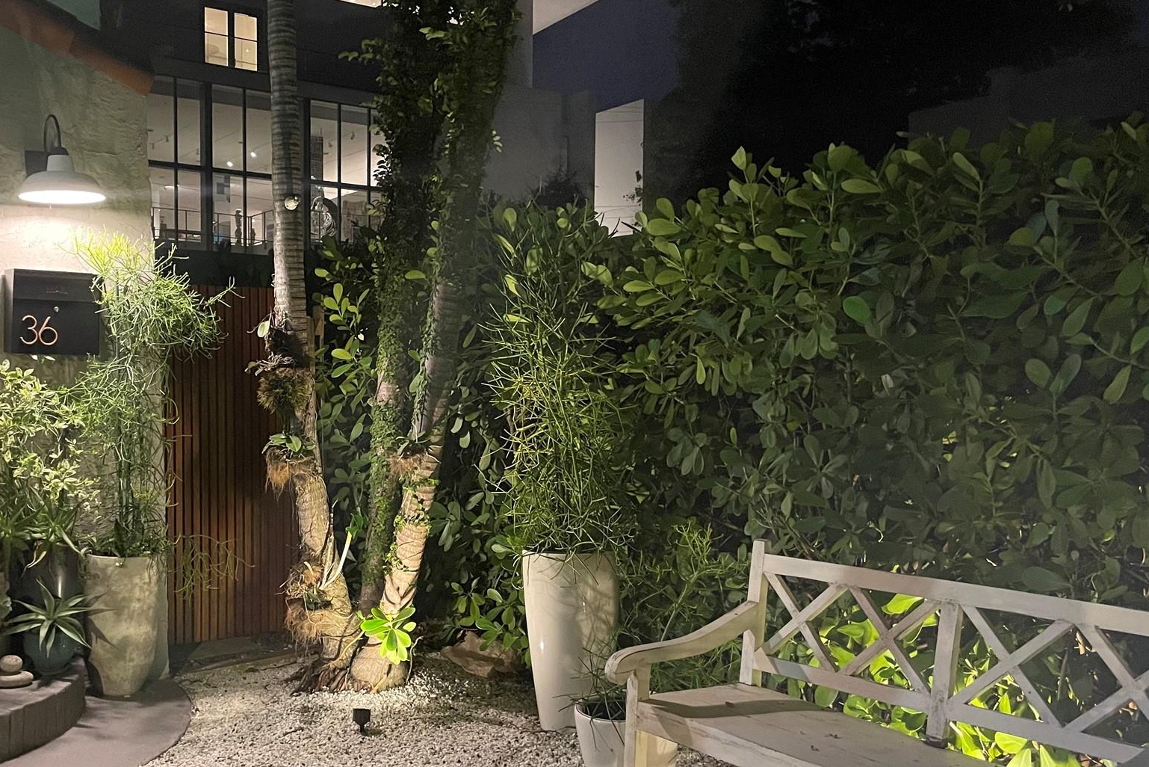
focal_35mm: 36
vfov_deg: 36.8
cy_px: 431
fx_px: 1149
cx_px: 405
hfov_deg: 52.3
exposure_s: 1/30
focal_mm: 4.2
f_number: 1.6
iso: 800
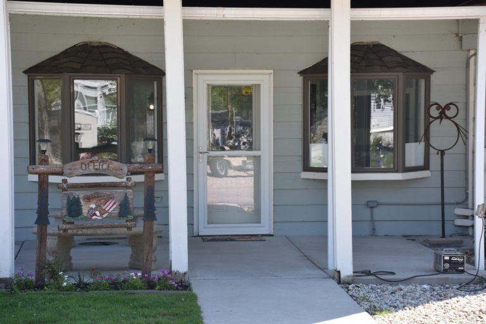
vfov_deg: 17.5
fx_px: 1053
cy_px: 162
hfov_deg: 26.0
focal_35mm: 78
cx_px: 243
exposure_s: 1/500
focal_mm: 52
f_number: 8
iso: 640
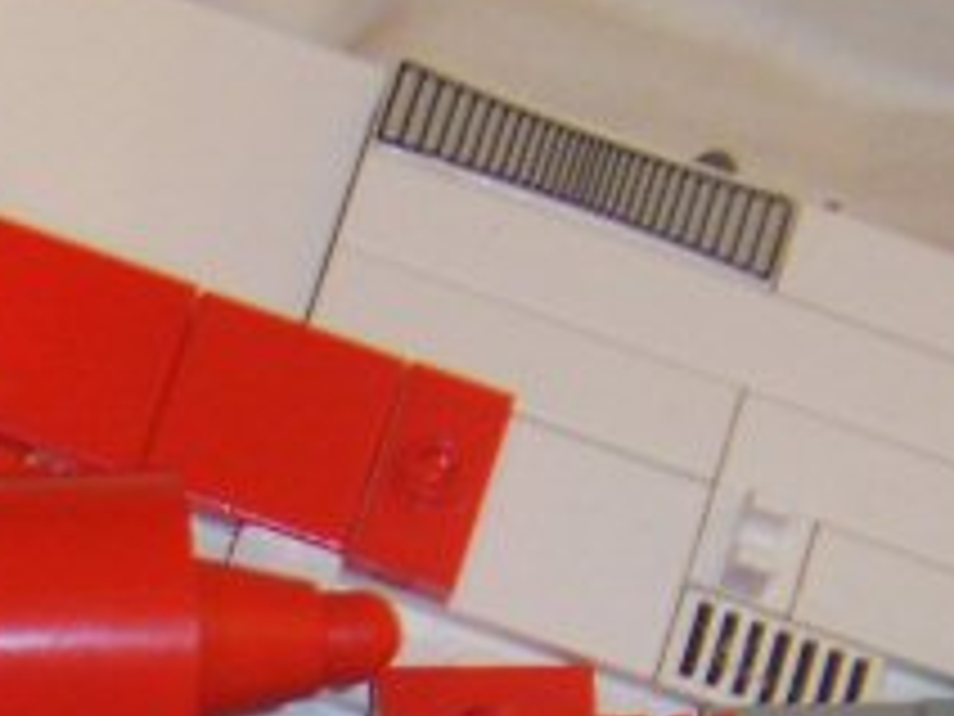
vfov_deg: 8.9
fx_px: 4437
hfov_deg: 12.1
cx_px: -58
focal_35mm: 161
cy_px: 1241
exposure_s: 1/30
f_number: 2.8
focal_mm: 7.8
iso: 100
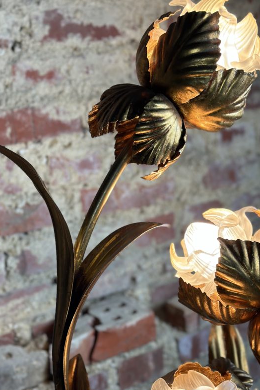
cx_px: 173
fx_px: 704
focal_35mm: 65
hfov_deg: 20.8
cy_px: 246
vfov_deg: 30.8
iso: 64
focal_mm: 6.86
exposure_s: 1/100
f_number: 1.78
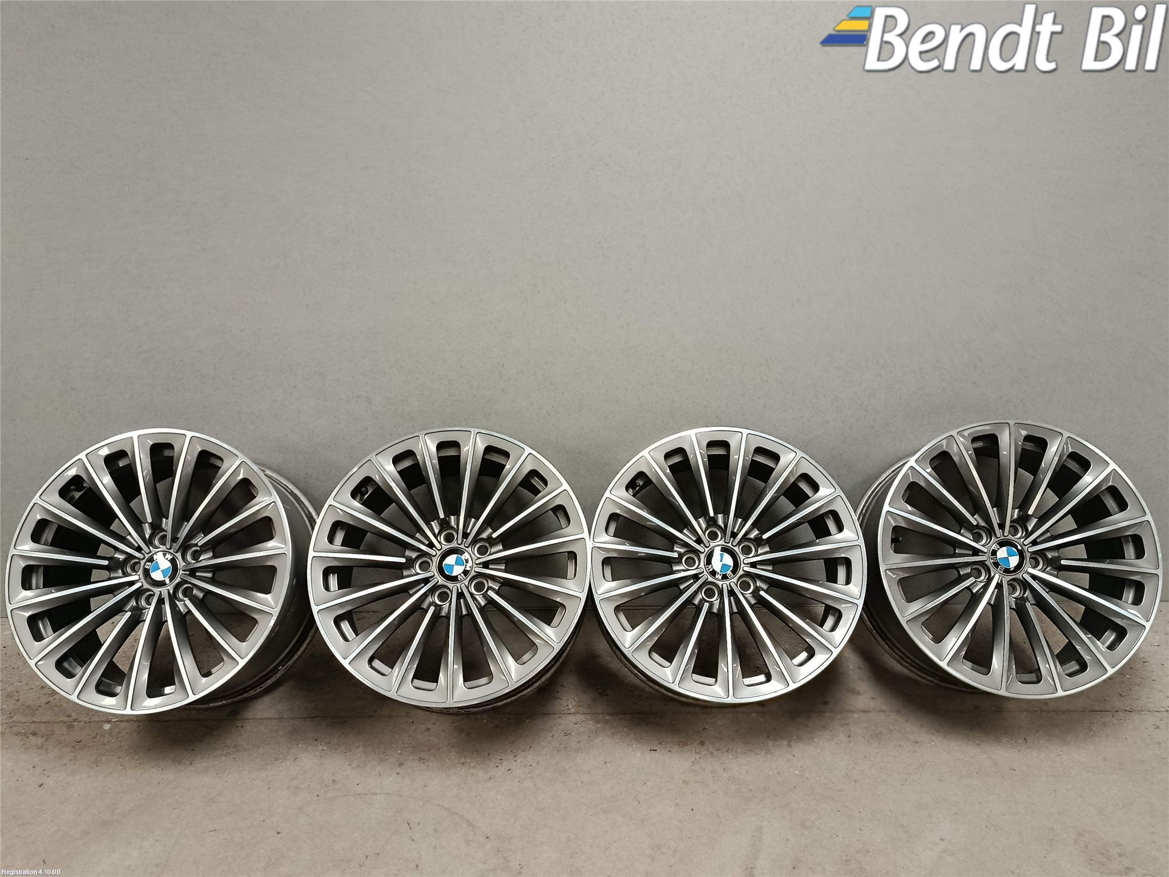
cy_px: 438
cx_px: 584
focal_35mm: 24
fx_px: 810
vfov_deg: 56.8
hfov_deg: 71.6
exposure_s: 1/33.3
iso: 1097
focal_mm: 5.31
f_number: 1.7
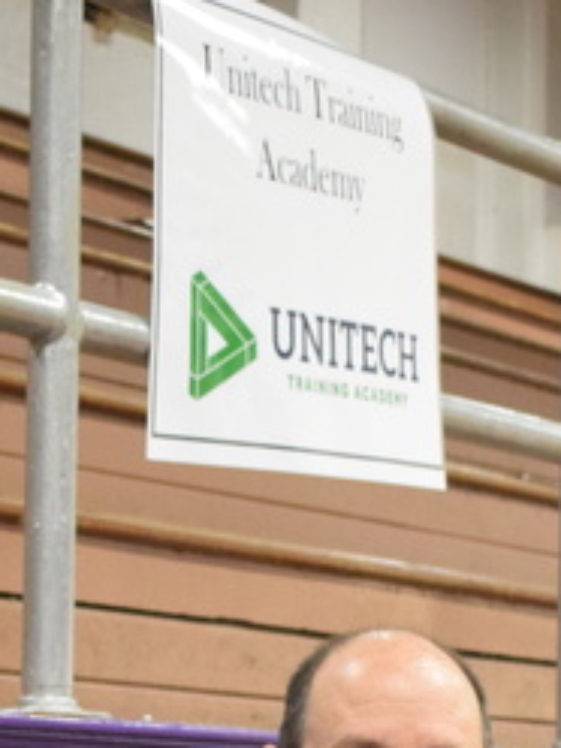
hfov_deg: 8.6
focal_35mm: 173
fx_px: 3738
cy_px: 1021
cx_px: 395
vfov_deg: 11.1
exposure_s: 1/60
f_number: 4.2
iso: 2200
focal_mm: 29
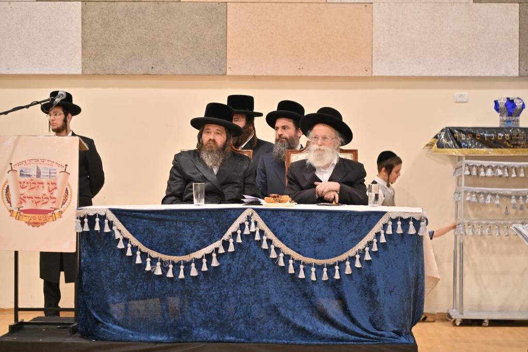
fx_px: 1760
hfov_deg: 17.1
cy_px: 176
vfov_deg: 11.4
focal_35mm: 120
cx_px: 264
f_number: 4
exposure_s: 1/250
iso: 1000
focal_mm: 120
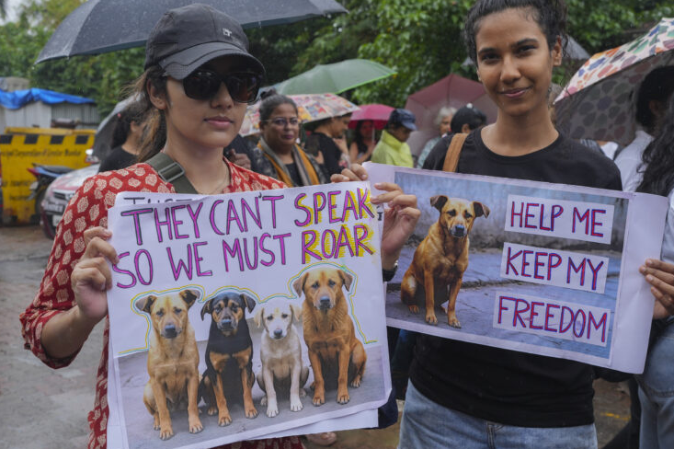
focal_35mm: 43
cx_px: 388
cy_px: 208
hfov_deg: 45.3
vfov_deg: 31.1
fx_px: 805
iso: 400
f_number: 5.6
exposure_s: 1/1000
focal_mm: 35
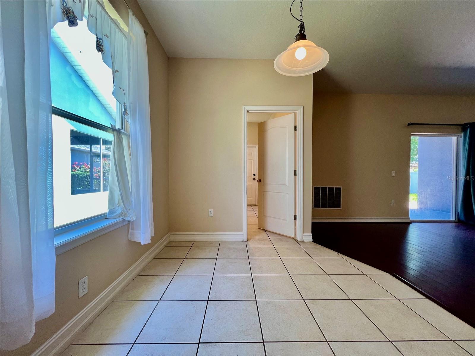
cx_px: 238
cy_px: 178
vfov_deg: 89.9
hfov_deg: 106.2
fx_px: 178
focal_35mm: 13
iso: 100
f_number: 1.8
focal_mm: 1.57
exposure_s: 1/120
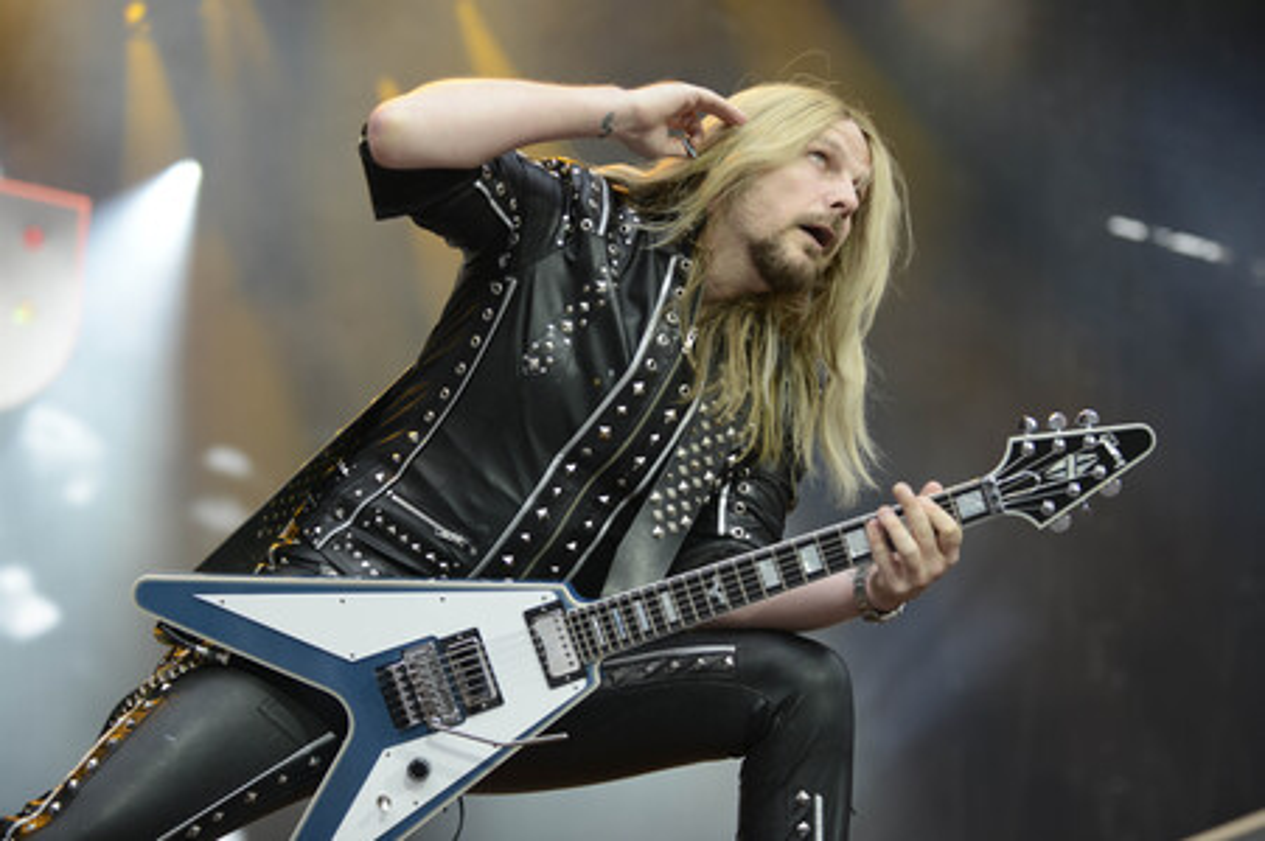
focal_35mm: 70
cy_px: 420
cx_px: 632
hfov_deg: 28.9
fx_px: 2458
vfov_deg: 19.4
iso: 400
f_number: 2.8
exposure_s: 1/800
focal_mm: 70
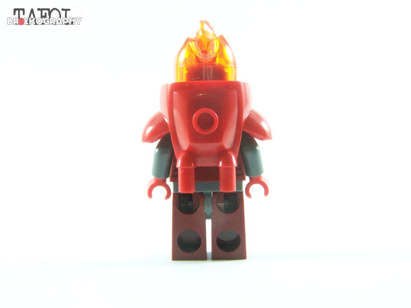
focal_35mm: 59
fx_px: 701
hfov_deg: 32.7
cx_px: 206
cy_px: 154
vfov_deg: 24.8
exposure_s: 1/60
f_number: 4
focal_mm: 9.8
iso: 400
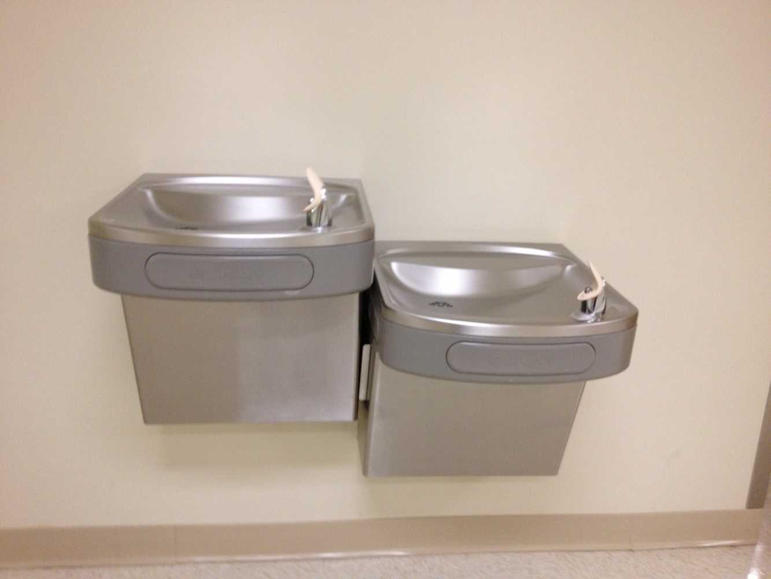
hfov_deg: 52.6
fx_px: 780
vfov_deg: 40.7
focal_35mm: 35
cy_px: 290
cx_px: 386
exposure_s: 1/20
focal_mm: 4.28
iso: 160
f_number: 2.4
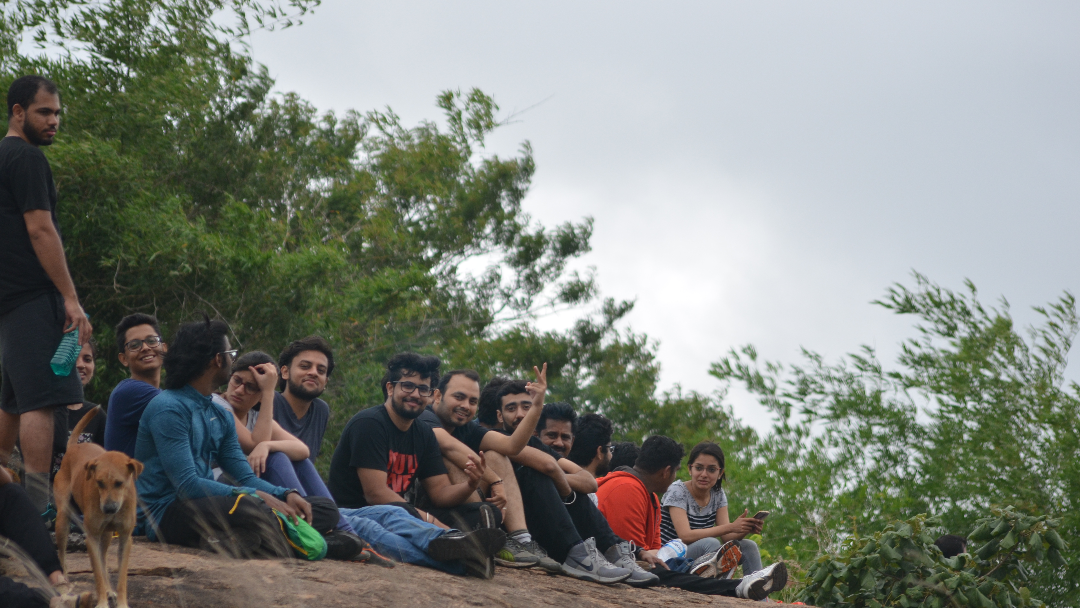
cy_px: 351
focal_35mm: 236
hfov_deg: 9.1
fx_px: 6758
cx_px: 541
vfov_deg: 5.1
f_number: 4.5
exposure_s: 1/1000
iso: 450
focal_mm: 150
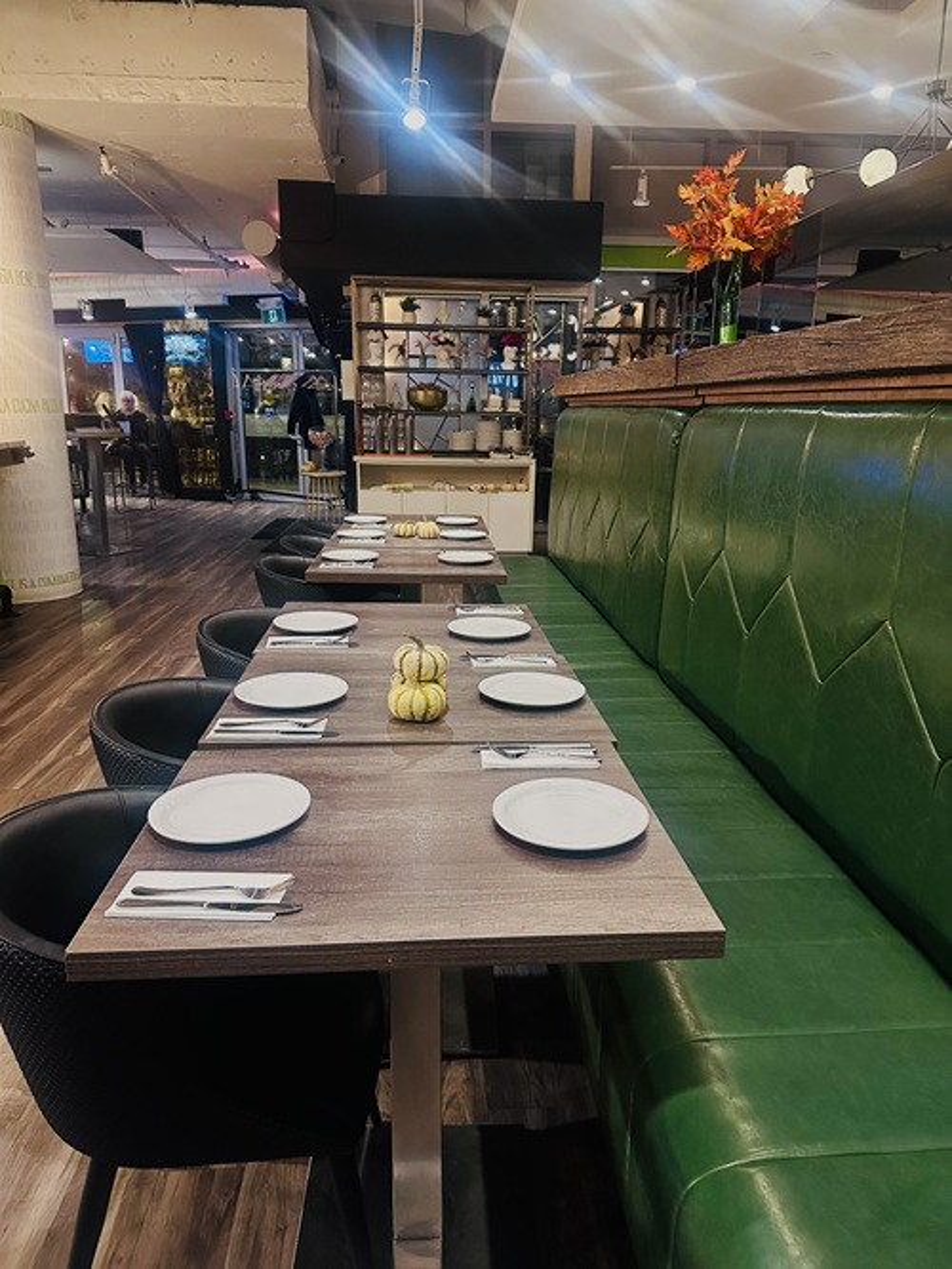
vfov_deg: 71.6
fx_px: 879
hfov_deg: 56.8
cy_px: 634
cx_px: 476
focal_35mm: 24
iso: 640
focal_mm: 6.86
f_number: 1.78
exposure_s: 1/40
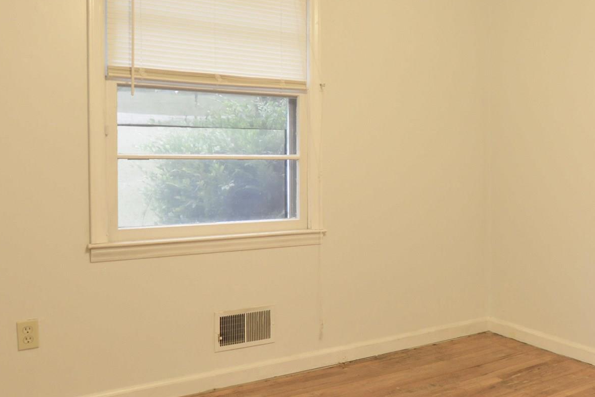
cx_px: 500
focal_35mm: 39
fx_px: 645
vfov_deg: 33.9
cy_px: 131
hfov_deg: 46.2
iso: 400
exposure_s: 1/25
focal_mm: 10
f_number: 3.5
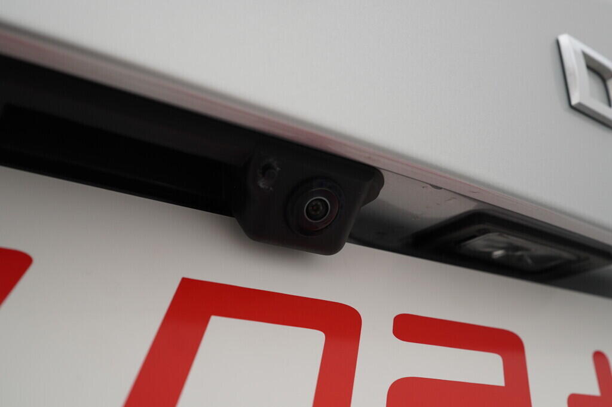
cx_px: 306
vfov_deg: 36.8
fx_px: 611
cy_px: 204
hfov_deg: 53.2
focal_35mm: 36
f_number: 5.6
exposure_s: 1/80
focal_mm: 24
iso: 160
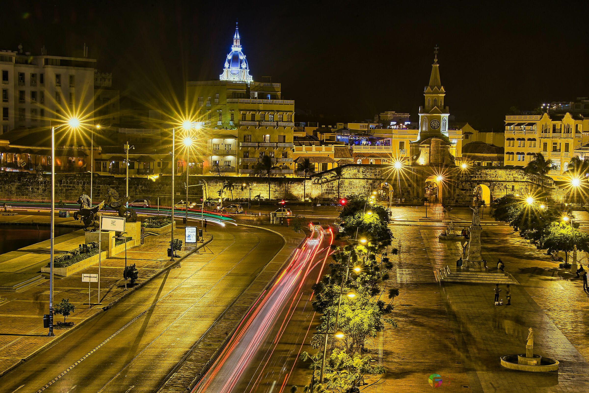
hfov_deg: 28.8
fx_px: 1146
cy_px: 196
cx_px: 294
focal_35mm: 70
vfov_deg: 19.5
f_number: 22
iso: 100
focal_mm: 70
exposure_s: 15
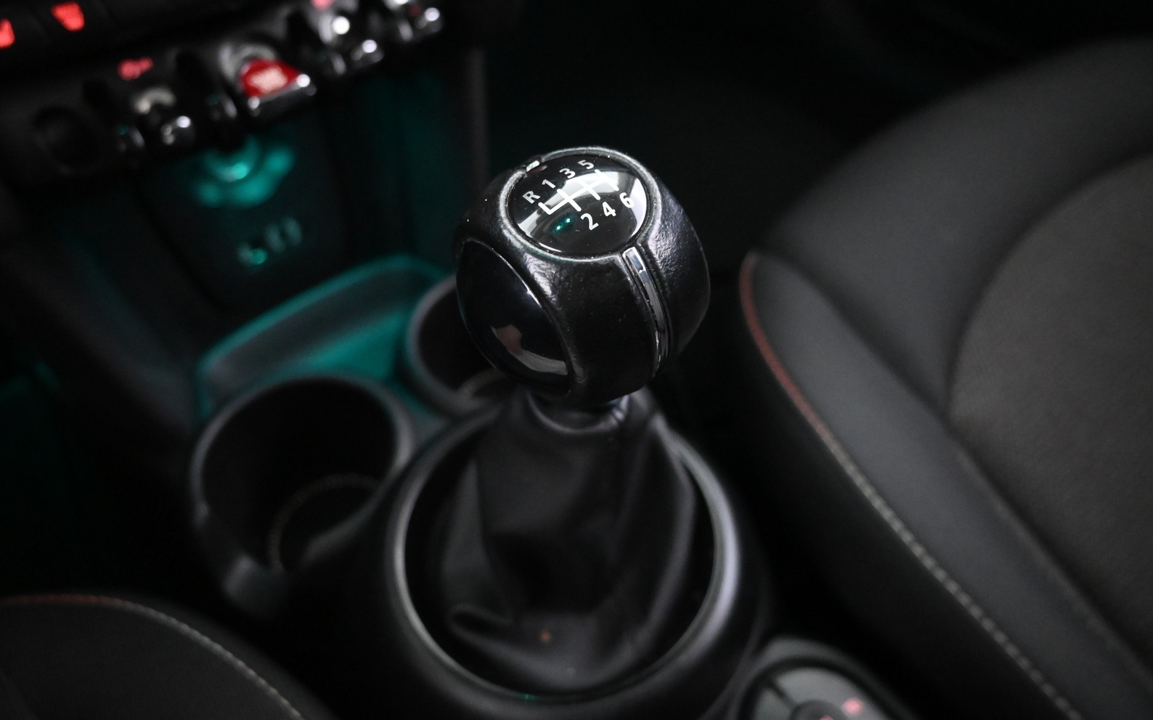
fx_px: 833
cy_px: 351
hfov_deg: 69.4
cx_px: 566
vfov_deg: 46.7
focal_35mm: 27
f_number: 3.5
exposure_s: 1/25
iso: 5600
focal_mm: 17
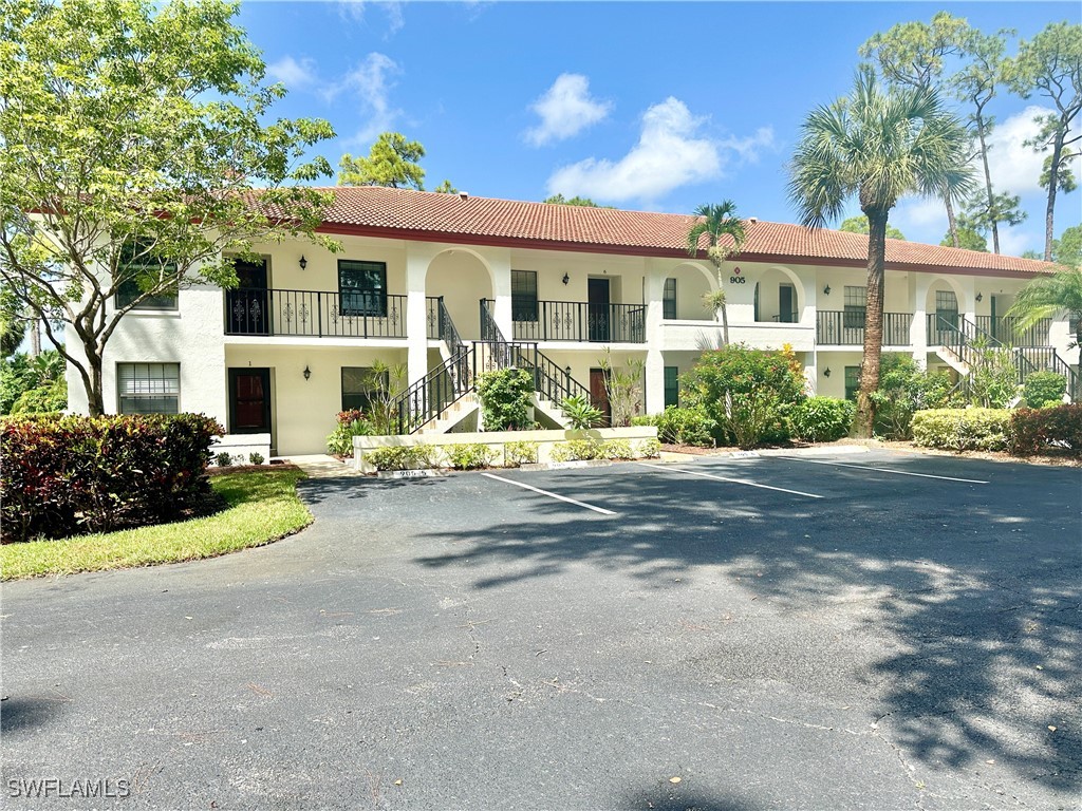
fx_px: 750
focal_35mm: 24
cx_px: 541
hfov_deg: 71.6
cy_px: 406
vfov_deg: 56.8
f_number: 1.78
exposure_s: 1/3717
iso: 80
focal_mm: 6.86
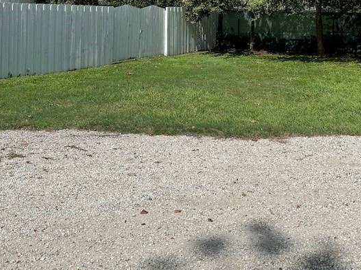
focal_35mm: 47
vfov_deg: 29.1
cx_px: 241
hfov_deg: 39.9
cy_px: 9
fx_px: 490
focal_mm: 6.76
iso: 80
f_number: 1.78
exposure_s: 1/5348
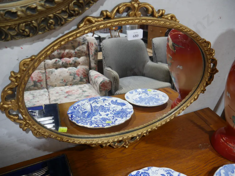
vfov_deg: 49.8
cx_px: 118
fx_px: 190
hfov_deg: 63.4
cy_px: 88
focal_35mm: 28
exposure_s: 1/60
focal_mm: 14
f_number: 3.5
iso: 200
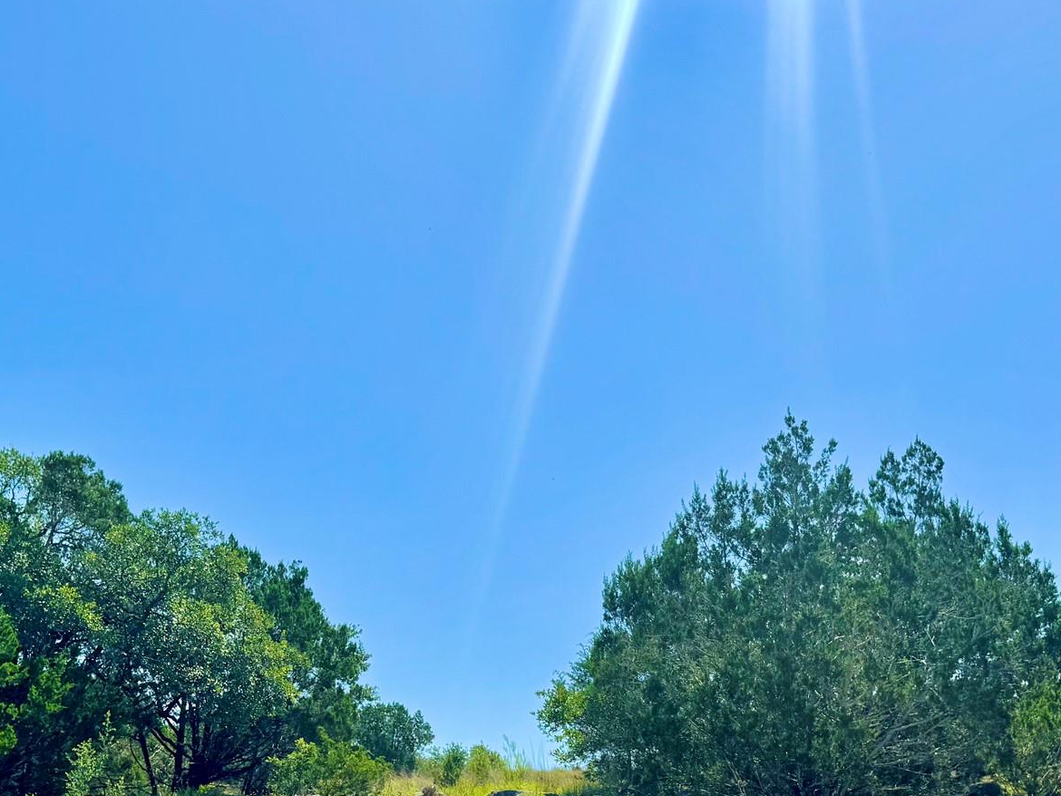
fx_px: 1288
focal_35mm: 42
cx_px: 483
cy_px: 648
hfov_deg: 44.7
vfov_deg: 33.3
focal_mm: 6.76
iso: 80
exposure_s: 1/7937
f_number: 1.78
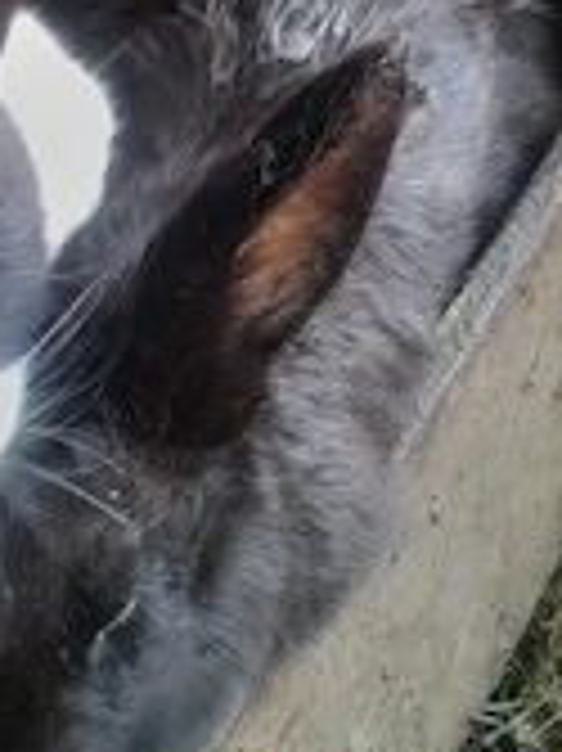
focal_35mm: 60
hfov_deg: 24.2
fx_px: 1300
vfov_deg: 29.0
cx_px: 162
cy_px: -81
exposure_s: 1/50
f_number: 2
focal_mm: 4.6
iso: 200
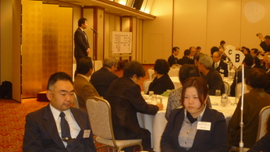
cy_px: 70
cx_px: 134
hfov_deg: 32.3
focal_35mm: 65
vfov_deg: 18.6
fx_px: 466
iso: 400
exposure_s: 1/40
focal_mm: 10.4
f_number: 4.7
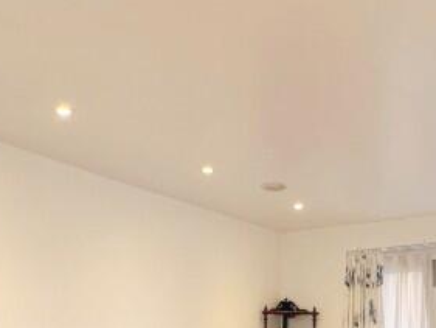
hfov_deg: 37.4
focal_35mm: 51
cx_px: 250
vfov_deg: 25.3
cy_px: 409
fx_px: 643
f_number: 2.2
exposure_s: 1/100
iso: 200
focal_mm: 2.22
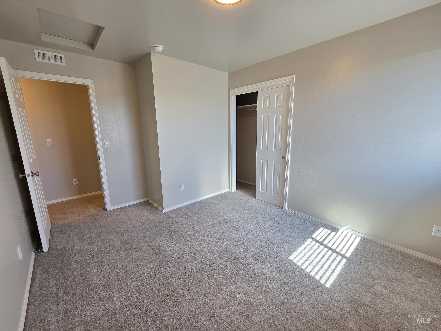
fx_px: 166
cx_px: 220
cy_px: 166
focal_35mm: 13
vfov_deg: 89.9
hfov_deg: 106.2
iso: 160
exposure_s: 1/120
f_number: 2.2
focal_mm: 2.2
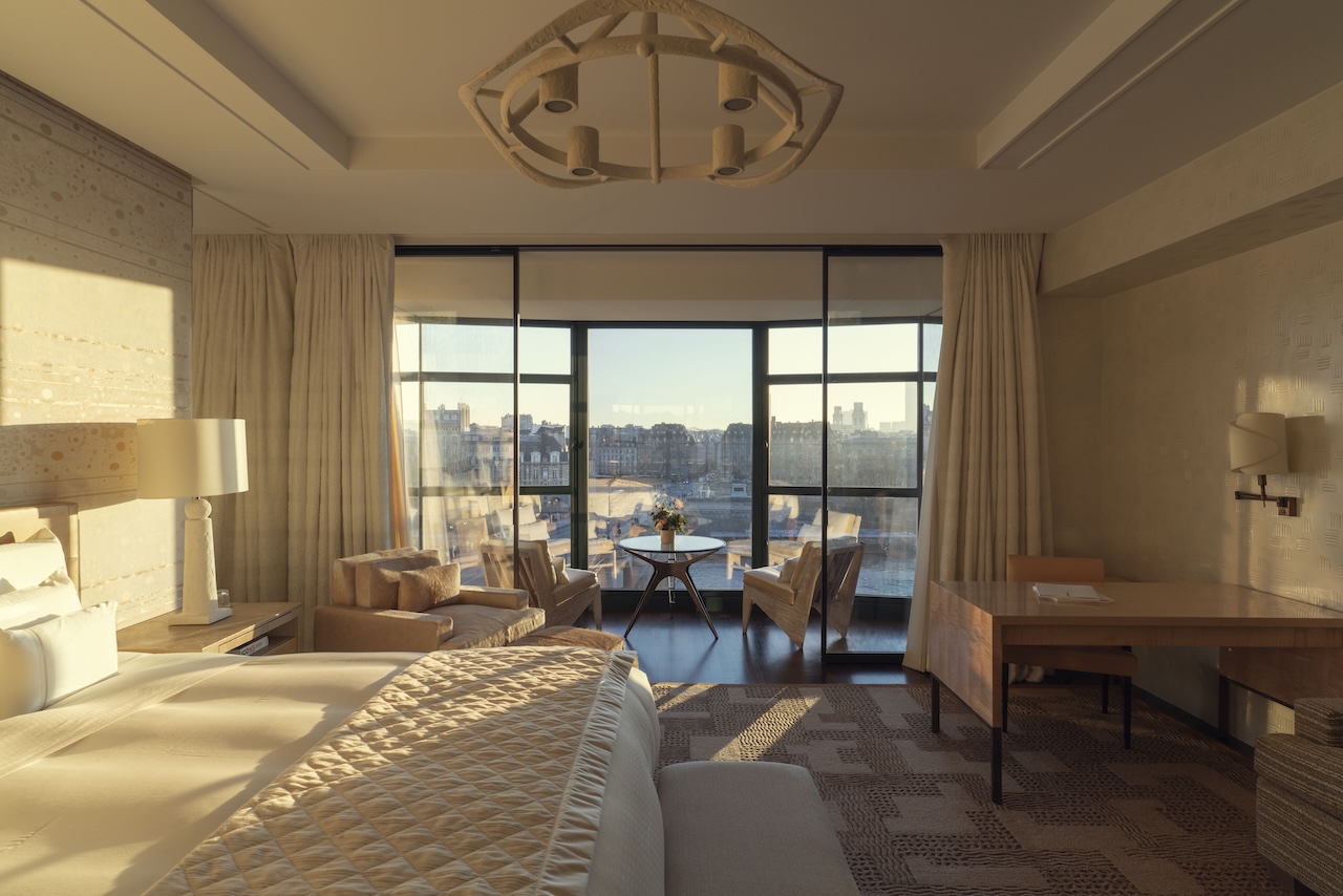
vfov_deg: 62.0
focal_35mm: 20
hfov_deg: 84.0
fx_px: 746
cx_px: 672
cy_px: 448
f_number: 13
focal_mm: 20
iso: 200
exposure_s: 1/6
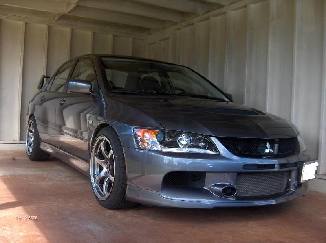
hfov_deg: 47.9
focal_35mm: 39
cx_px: 163
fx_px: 367
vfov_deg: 36.7
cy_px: 122
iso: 100
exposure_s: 1/159
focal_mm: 8
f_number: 2.8
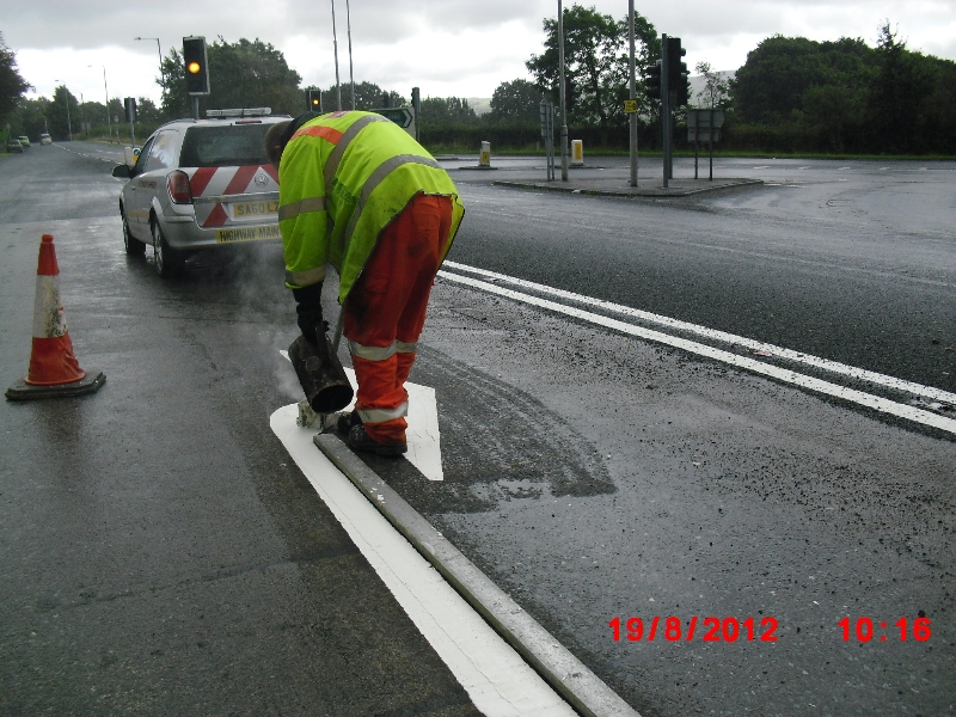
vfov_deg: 39.7
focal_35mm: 36
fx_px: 994
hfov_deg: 51.4
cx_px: 478
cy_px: 358
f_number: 7.8
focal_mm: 6.3
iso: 100
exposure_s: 1/80
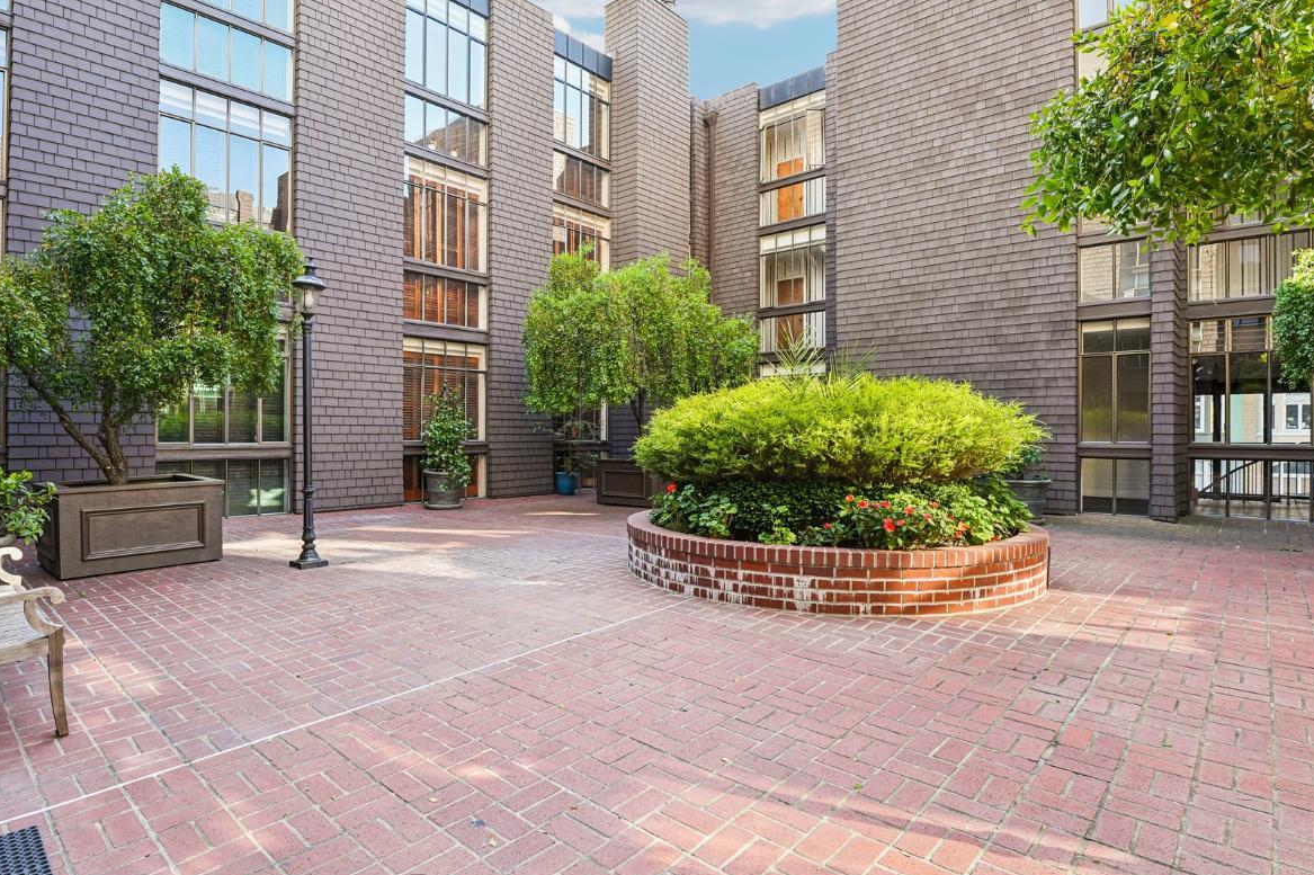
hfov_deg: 90.0
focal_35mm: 18
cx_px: 625
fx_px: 657
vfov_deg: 67.2
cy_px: 391
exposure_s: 1/60
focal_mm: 14
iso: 640
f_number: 8
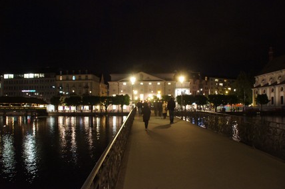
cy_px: 97
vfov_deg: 44.8
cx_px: 148
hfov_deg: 63.7
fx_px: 229
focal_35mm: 29
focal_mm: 18
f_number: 3.5
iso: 6400
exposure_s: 1/25
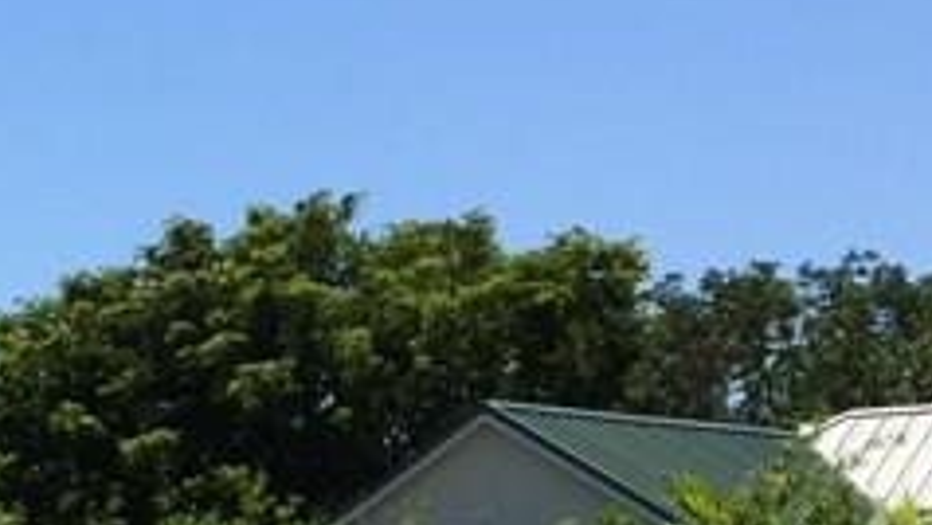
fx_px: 3362
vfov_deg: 8.7
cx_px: -963
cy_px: 784
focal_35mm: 136
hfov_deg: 13.4
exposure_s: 1/1883
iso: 32
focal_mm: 4.15
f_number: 2.2
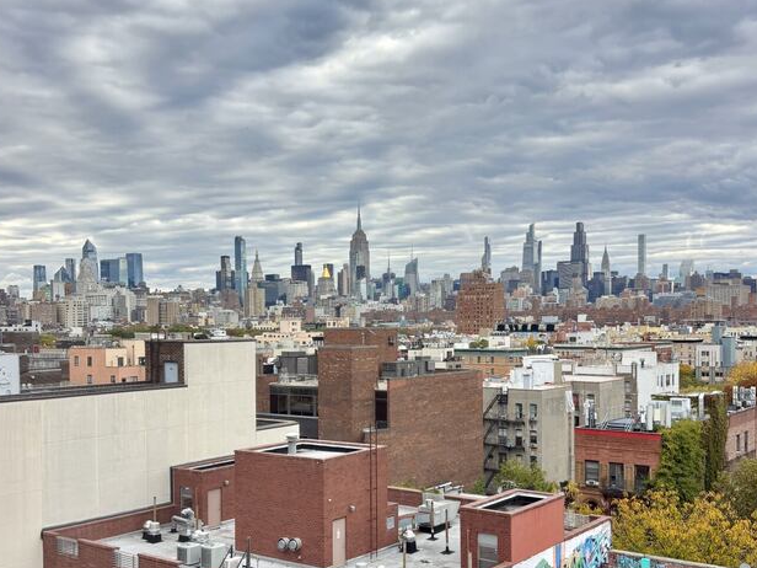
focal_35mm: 27
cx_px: 376
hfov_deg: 65.3
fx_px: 590
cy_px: 283
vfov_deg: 51.4
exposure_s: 1/289
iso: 50
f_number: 1.6
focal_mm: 5.96
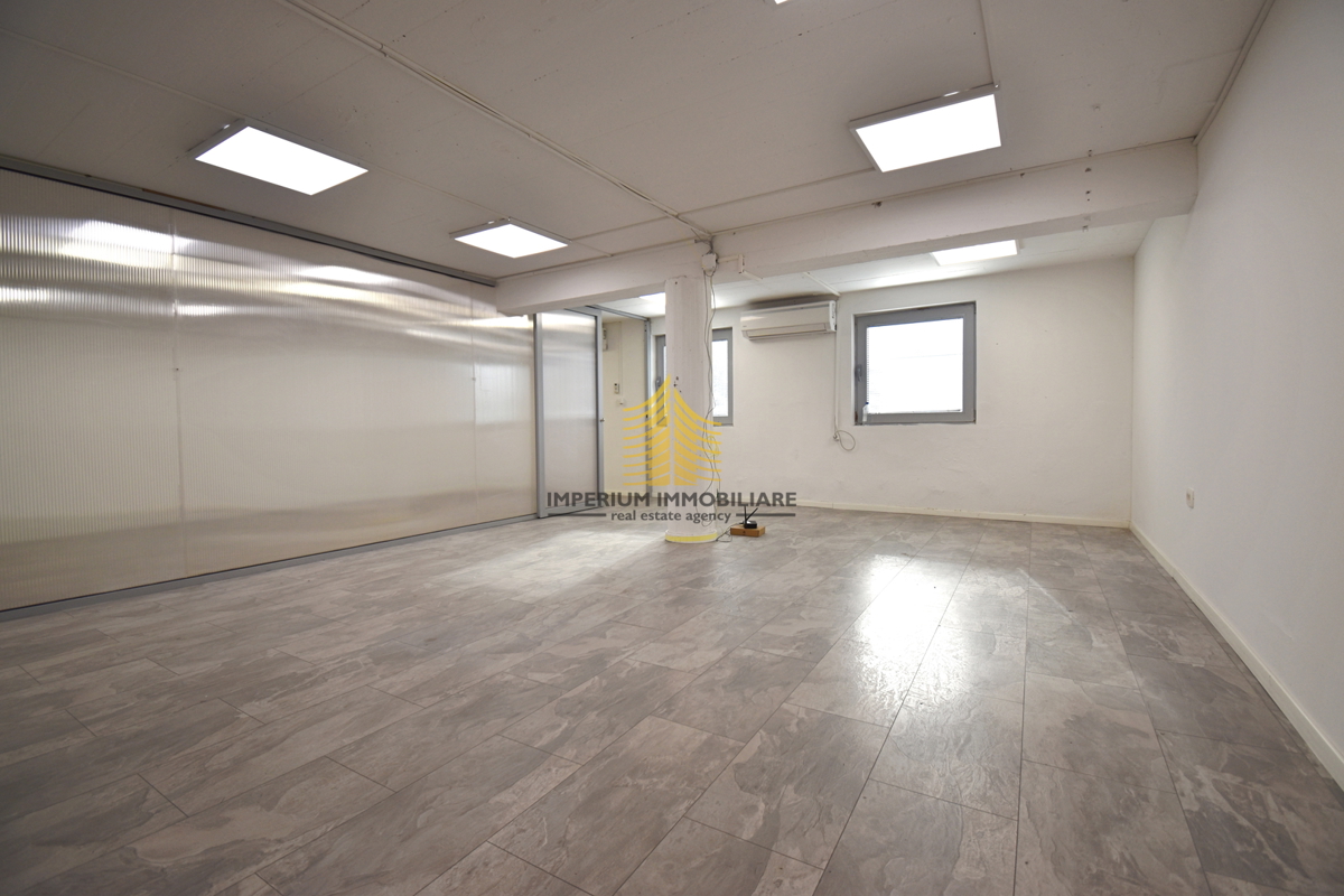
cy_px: 448
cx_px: 672
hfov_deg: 100.4
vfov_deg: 77.3
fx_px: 560
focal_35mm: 15
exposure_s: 1/80
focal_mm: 10
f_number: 4.5
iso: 100
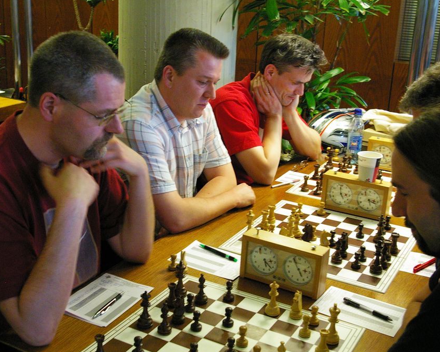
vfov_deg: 31.5
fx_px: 625
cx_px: 190
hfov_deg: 38.7
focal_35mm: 48
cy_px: 177
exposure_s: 1/20
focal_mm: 28
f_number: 5.6
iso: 1600
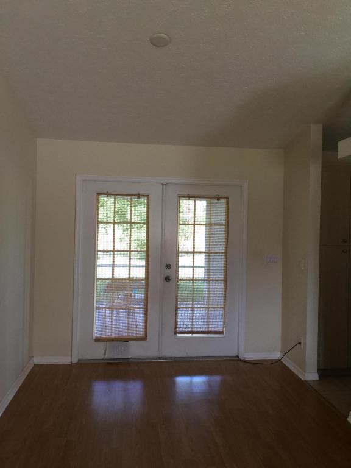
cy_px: 234
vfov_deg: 61.7
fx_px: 392
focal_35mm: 29
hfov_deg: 48.2
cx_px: 176
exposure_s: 1/15
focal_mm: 4.15
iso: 40
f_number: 2.2
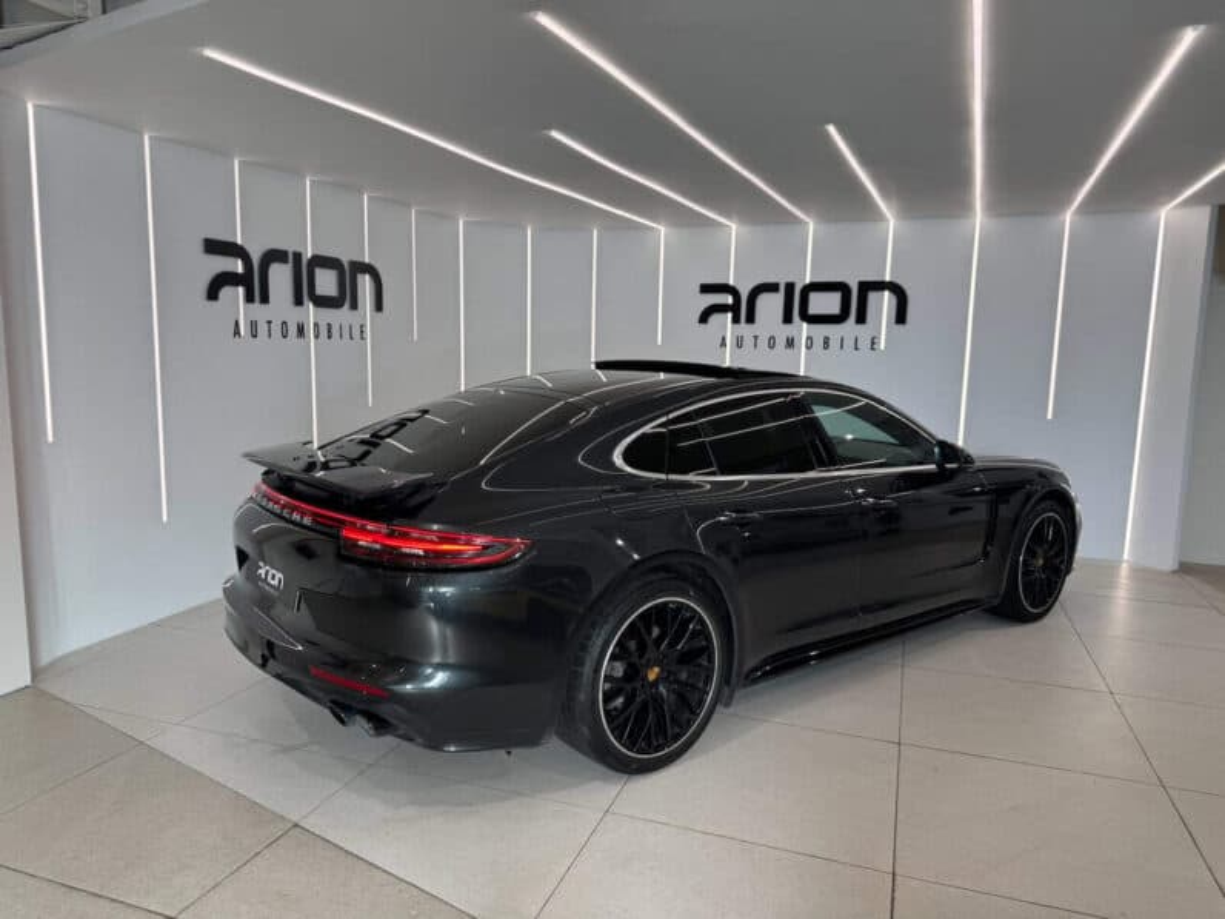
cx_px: 612
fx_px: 849
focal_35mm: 24
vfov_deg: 56.8
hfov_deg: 71.6
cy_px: 460
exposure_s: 1/100
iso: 64
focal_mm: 6.8
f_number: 1.8
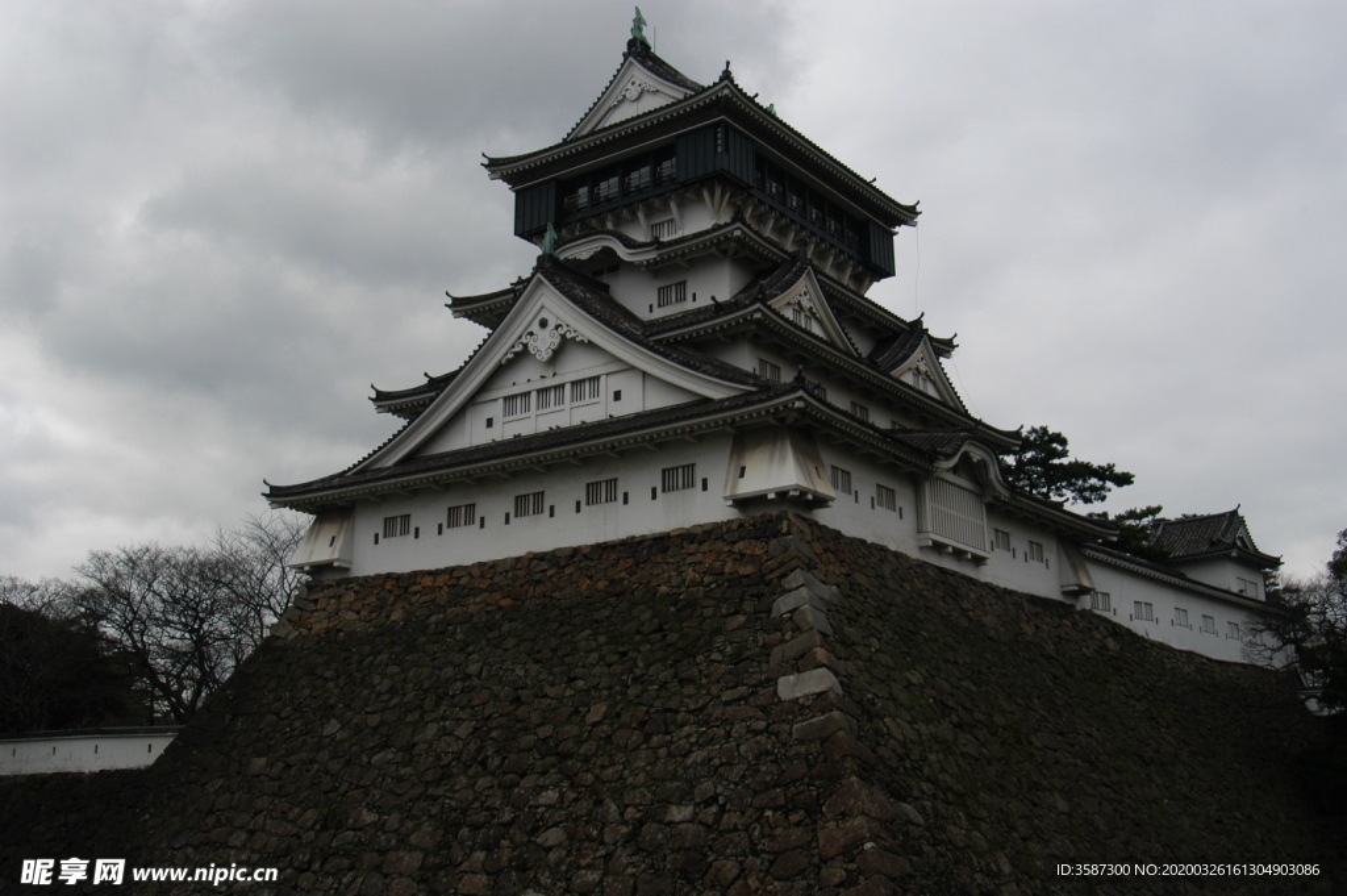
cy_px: 448
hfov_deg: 53.2
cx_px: 674
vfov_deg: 36.8
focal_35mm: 36
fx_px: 1346
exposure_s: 1/180
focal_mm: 24
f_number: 7.1
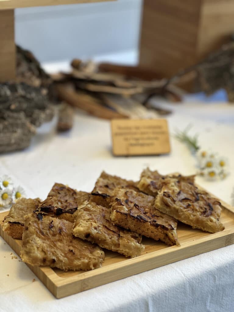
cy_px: 156
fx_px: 694
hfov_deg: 19.1
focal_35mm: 77
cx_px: 117
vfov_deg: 25.3
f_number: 2.8
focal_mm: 9
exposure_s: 1/100
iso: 160
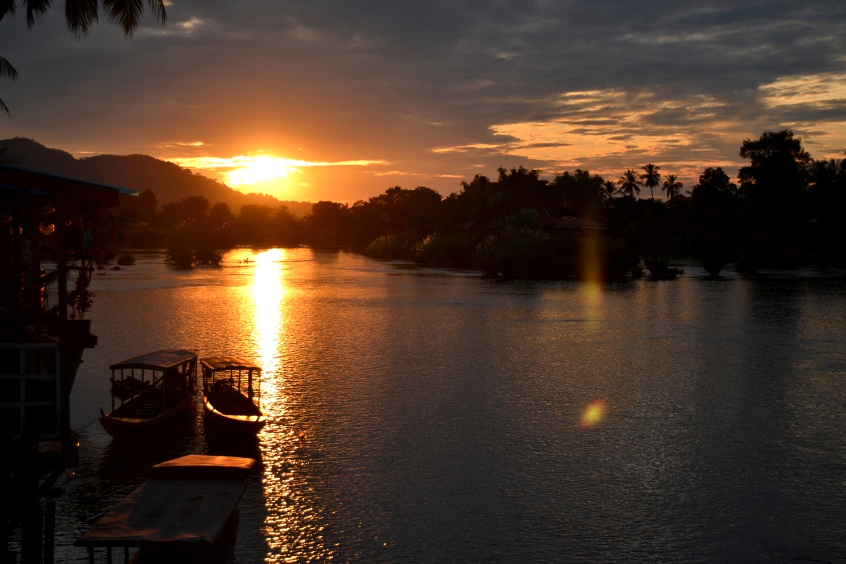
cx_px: 423
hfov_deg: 31.9
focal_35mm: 63
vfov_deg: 21.6
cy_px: 282
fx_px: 1480
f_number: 5
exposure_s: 1/400
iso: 100
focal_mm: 42
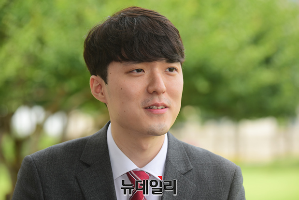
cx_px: 147
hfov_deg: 11.4
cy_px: 102
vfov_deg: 7.6
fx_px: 1504
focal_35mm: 181
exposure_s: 1/200
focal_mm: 175
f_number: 5
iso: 125
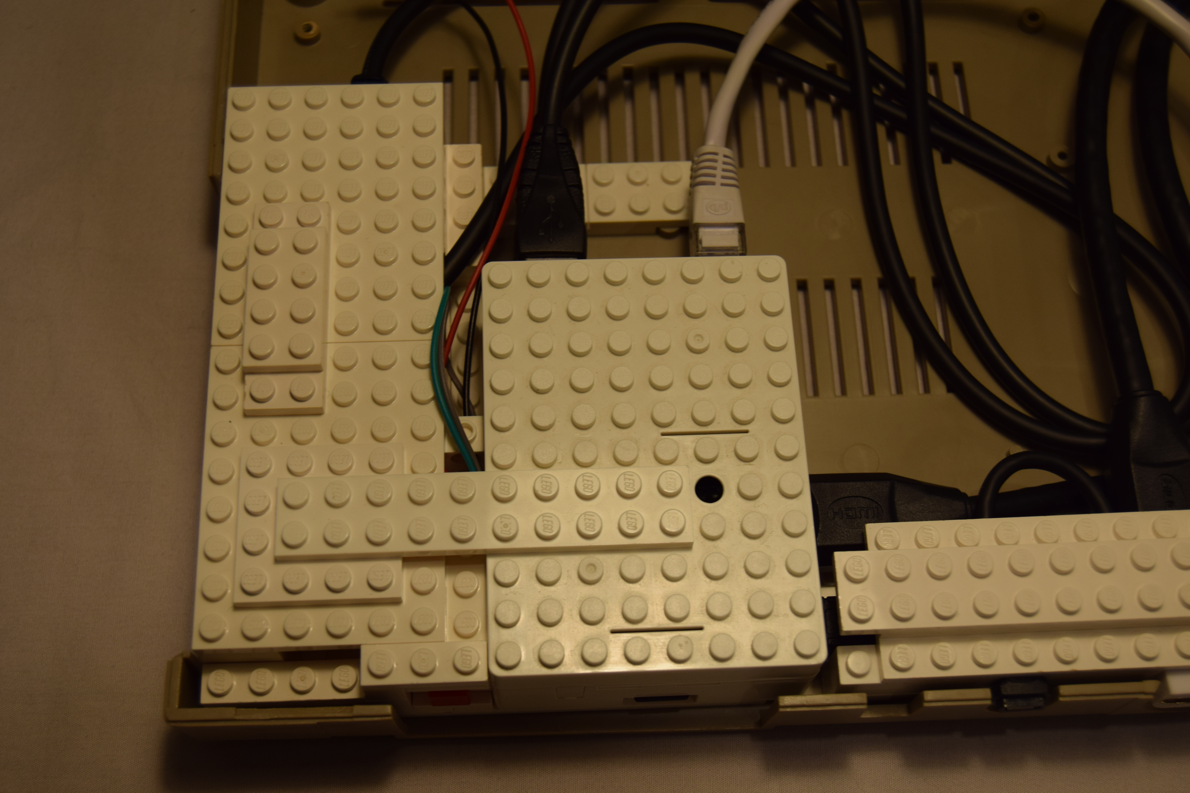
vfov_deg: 28.9
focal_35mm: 46
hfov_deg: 42.3
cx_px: 595
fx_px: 1537
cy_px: 396
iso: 400
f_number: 5
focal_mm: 31
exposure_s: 1/100
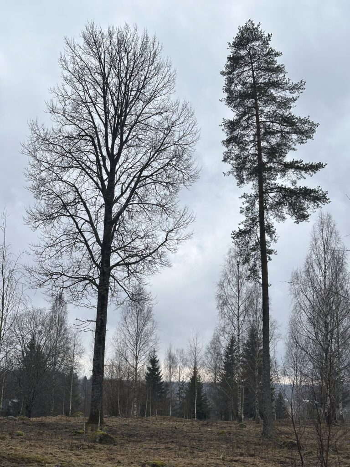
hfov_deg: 30.3
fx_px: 647
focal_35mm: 48
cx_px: 175
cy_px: 234
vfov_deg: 39.7
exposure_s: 1/1258
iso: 64
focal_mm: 6.86
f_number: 1.78
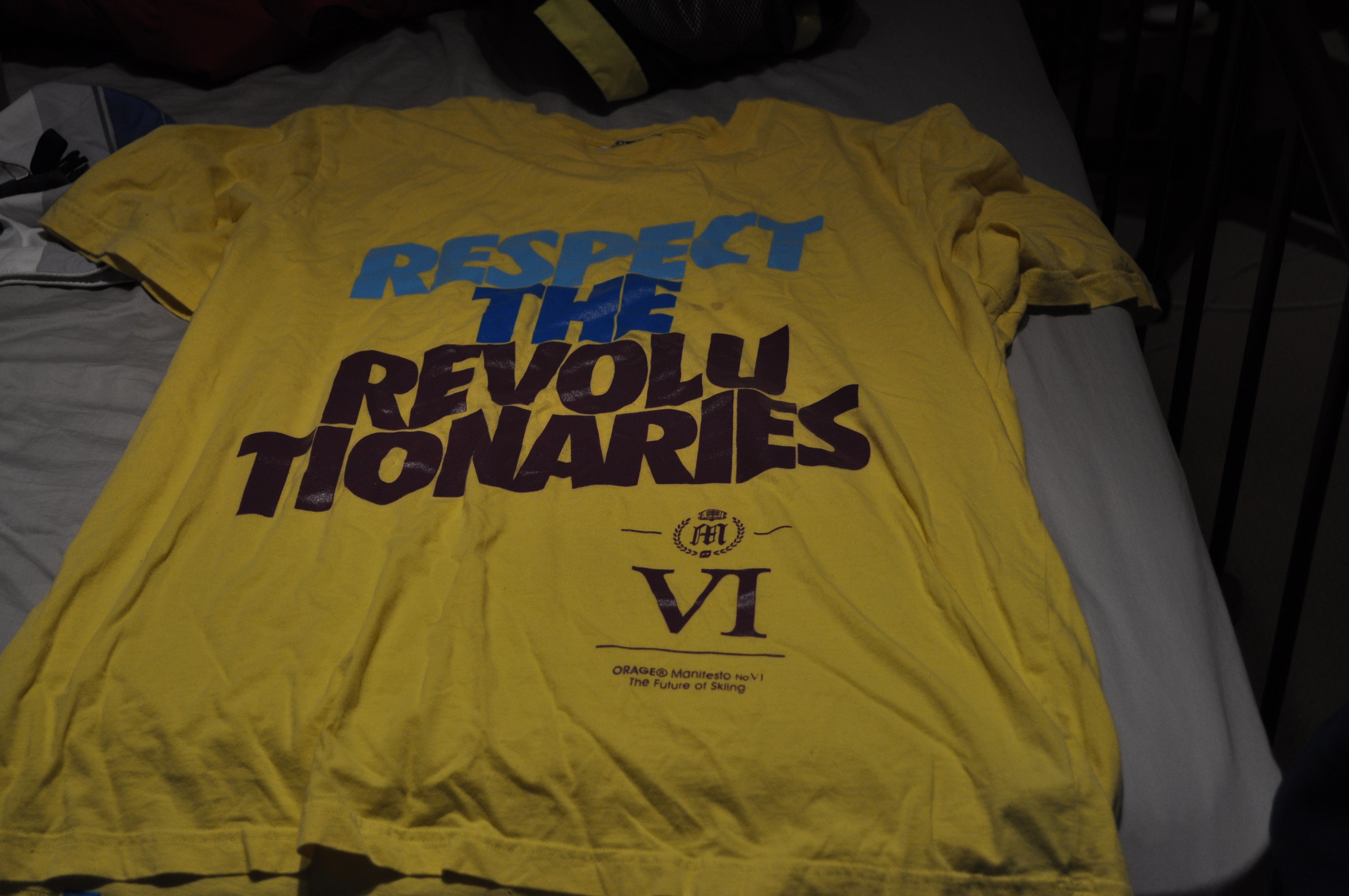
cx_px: 674
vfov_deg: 25.0
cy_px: 448
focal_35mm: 54
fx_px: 2021
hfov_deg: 36.9
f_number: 5
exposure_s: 1/60
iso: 500
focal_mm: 36
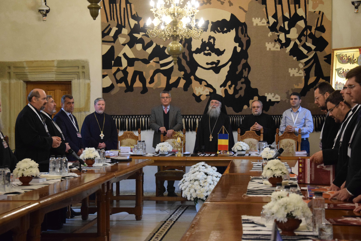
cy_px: 120
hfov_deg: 28.1
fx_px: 722
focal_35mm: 72
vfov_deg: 18.9
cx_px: 180
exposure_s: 1/60
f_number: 4.8
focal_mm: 48
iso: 3600
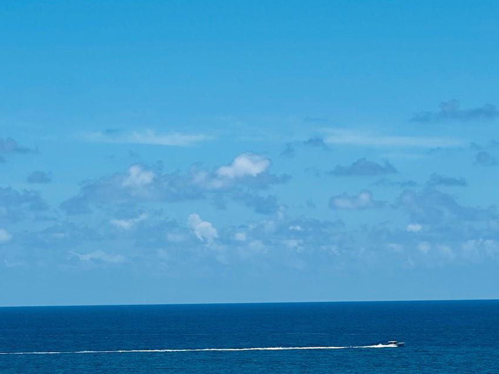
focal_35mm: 146
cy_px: 304
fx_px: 2105
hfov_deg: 13.5
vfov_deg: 10.1
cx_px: 206
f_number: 2.8
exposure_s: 1/1206
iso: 32
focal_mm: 9
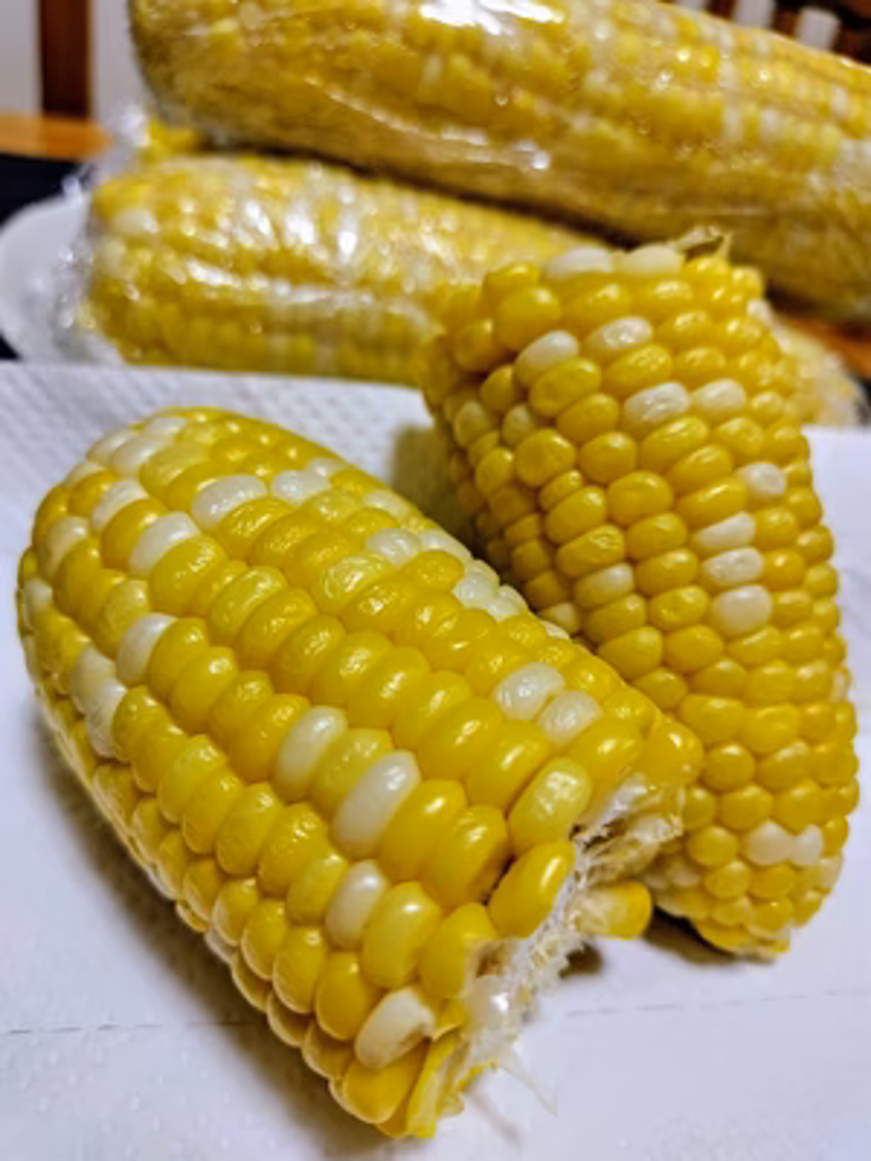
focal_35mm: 23
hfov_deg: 58.9
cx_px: 436
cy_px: 580
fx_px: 772
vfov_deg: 73.9
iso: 147
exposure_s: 1/60
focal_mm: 5.5
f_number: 1.9
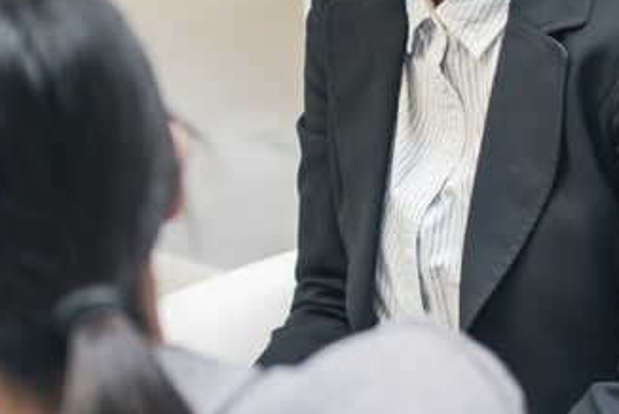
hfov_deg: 10.8
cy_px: 83
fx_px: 3167
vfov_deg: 7.5
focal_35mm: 184
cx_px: -313
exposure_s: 1/200
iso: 320
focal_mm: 50
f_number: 2.2
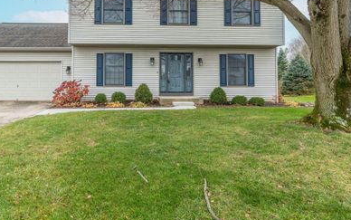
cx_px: 144
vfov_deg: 56.5
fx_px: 201
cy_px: 79
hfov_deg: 81.5
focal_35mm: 21
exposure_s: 1/100
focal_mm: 16
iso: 500
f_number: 8
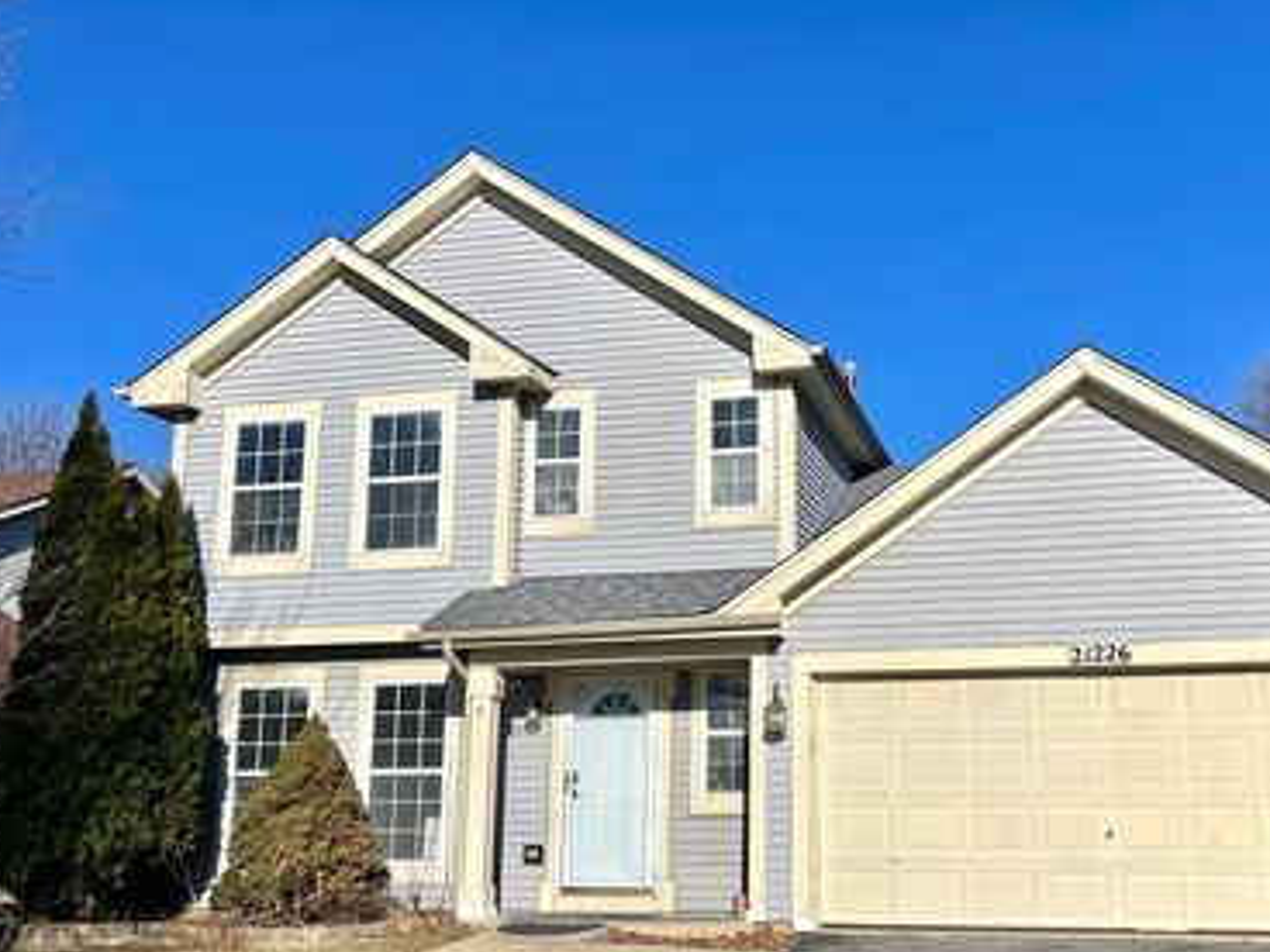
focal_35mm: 34
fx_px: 1247
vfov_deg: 41.7
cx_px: 808
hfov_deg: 53.3
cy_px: 554
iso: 32
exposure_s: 1/9174
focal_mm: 5.1
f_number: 1.6
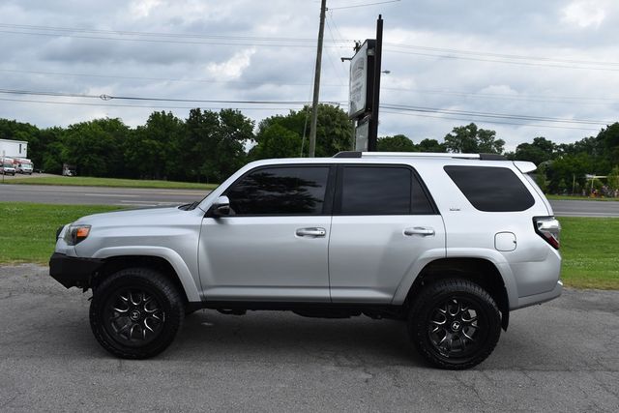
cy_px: 206
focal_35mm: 34
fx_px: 593
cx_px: 310
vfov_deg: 38.4
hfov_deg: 55.1
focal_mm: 23
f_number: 8
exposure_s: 1/250
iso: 100
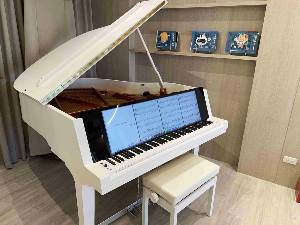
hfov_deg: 67.3
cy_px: 112
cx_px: 150
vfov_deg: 53.1
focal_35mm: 26
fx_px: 225
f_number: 1.5
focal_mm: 5.7
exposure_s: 1/60
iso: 80
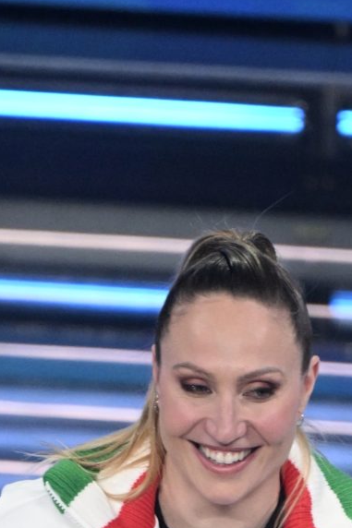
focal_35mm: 1254
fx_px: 18402
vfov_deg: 1.6
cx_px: 517
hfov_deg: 1.1
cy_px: 907
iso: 4000
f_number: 4.5
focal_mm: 280
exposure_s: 1/320
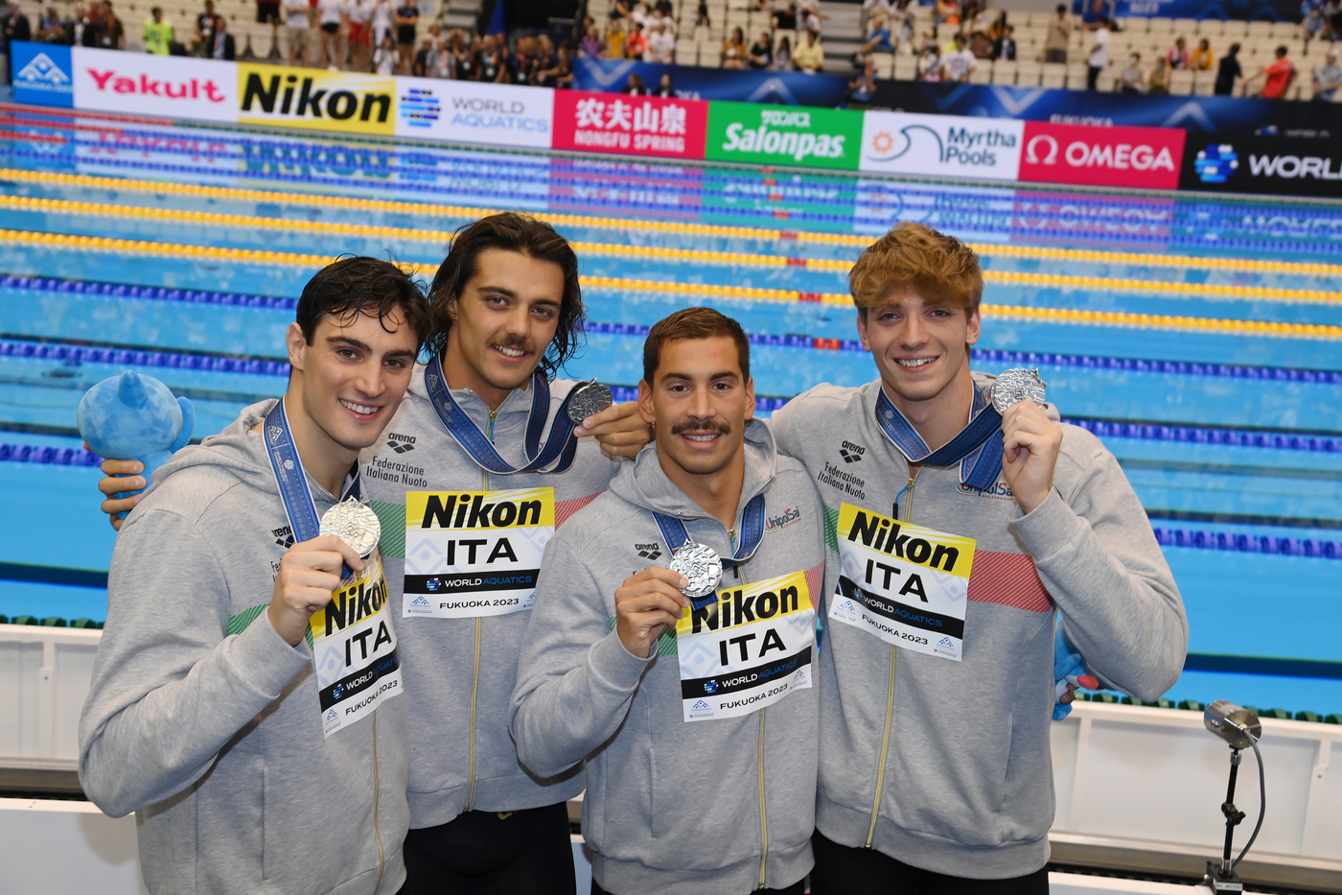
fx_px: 1864
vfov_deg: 27.0
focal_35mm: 50
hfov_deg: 39.6
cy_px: 448
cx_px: 671
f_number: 5.6
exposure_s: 1/250
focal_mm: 50
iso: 1250
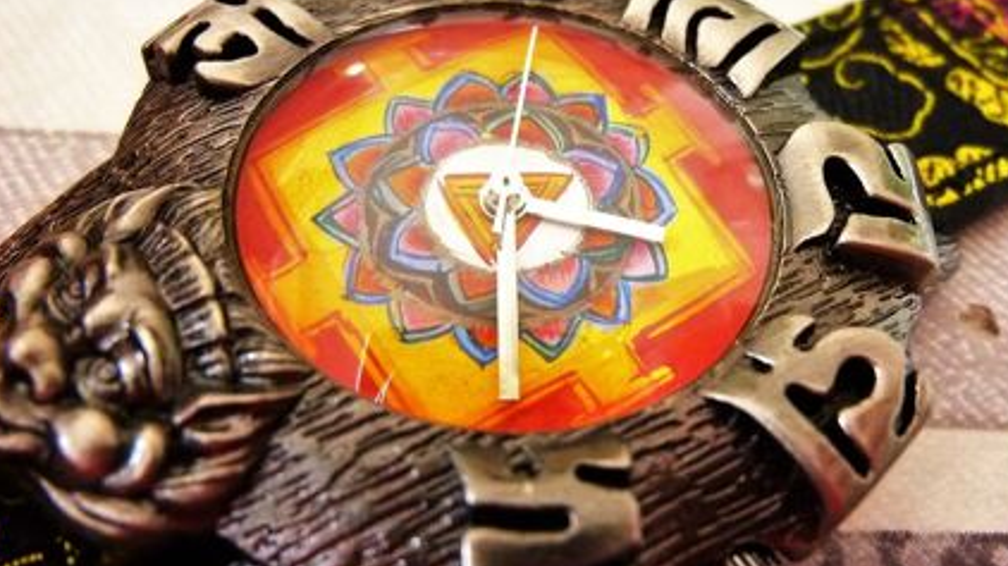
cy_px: 253
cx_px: 545
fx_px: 828
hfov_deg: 62.6
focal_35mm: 31
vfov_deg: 37.7
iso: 400
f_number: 3.3
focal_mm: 4.5
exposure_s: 1/20
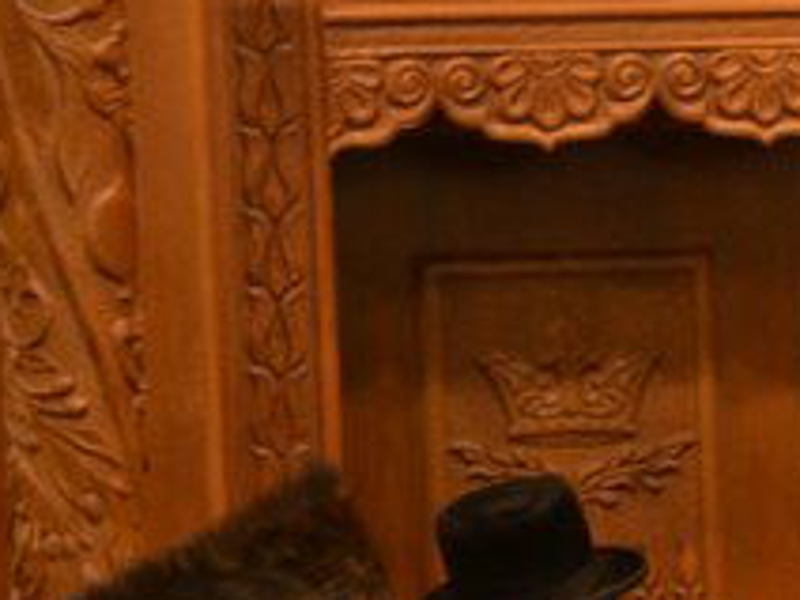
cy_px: 928
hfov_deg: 5.2
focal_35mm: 380
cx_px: 943
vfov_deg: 3.9
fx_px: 8782
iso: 800
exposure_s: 1/60
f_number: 4.5
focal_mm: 70
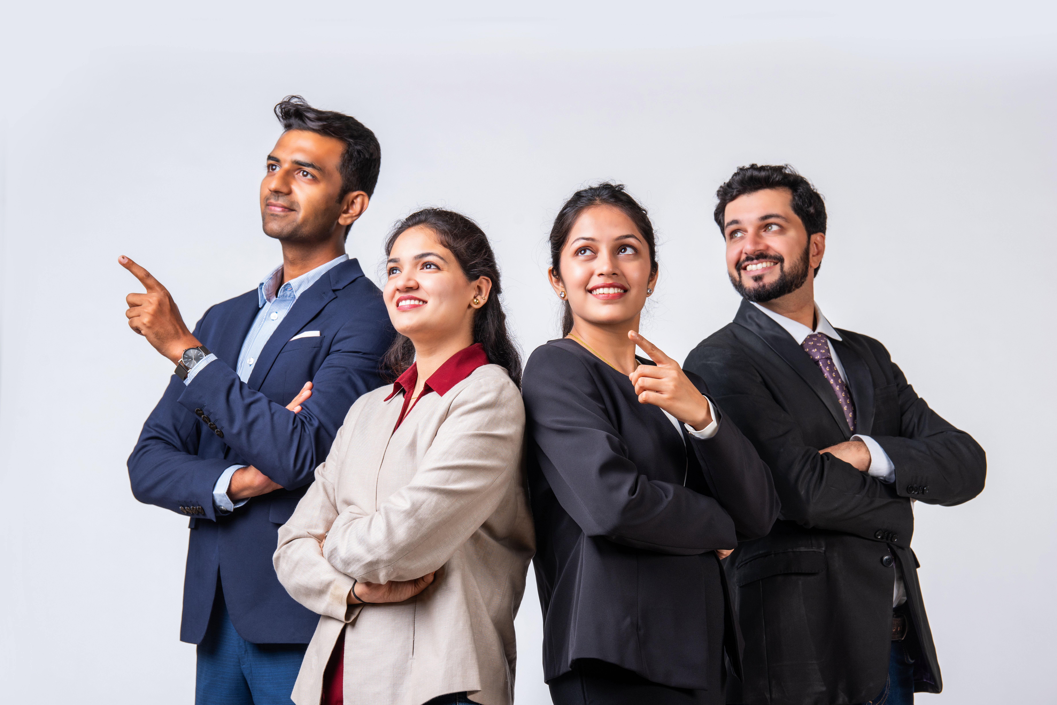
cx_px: 528
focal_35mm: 135
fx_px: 3965
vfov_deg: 10.2
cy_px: 352
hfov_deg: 15.2
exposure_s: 1/125
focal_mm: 135
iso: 125
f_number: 6.3
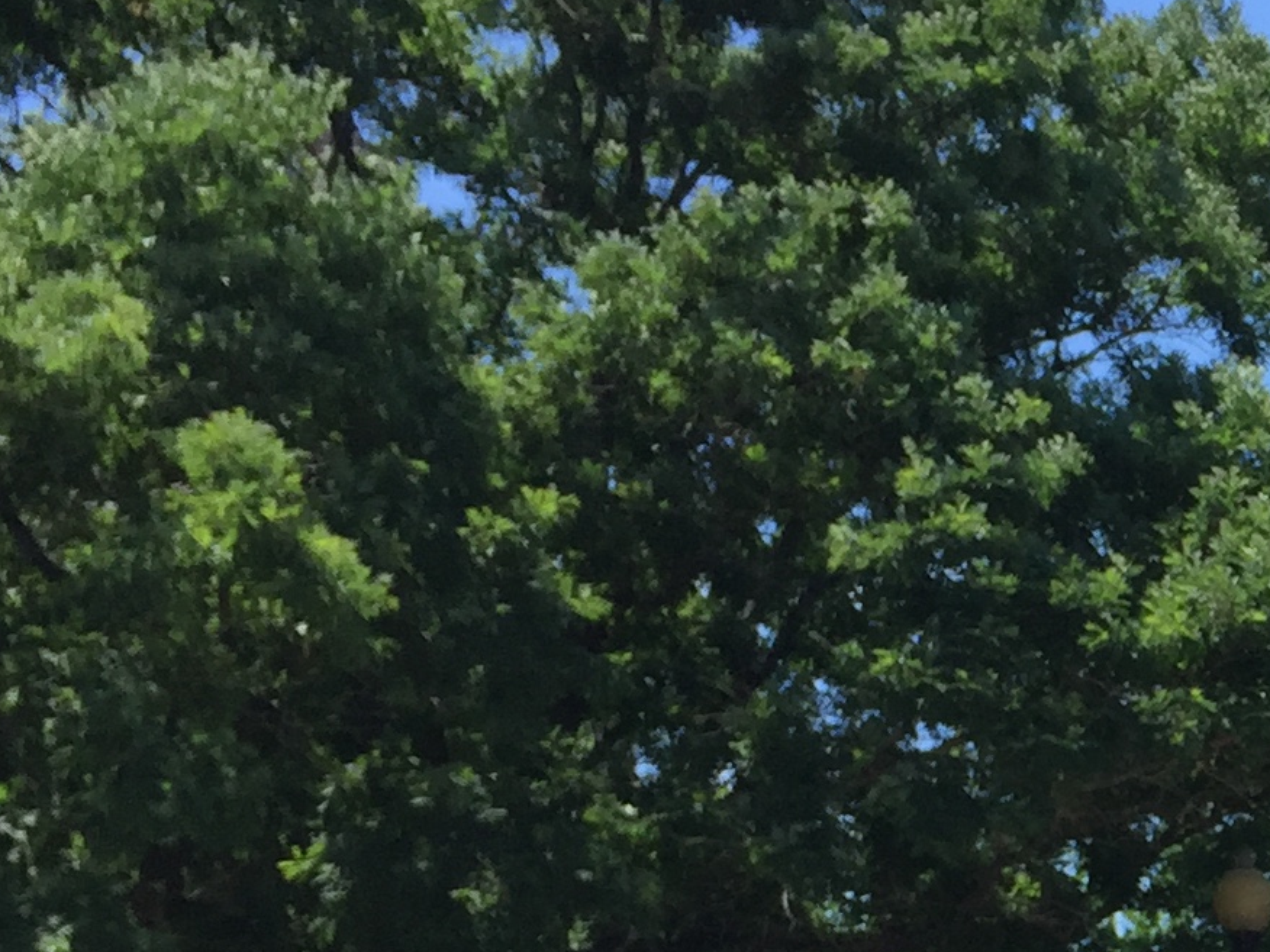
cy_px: 1179
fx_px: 3962
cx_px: 2051
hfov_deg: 16.2
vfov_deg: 13.3
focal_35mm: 108
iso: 32
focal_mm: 4.15
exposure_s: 1/1130
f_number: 2.2
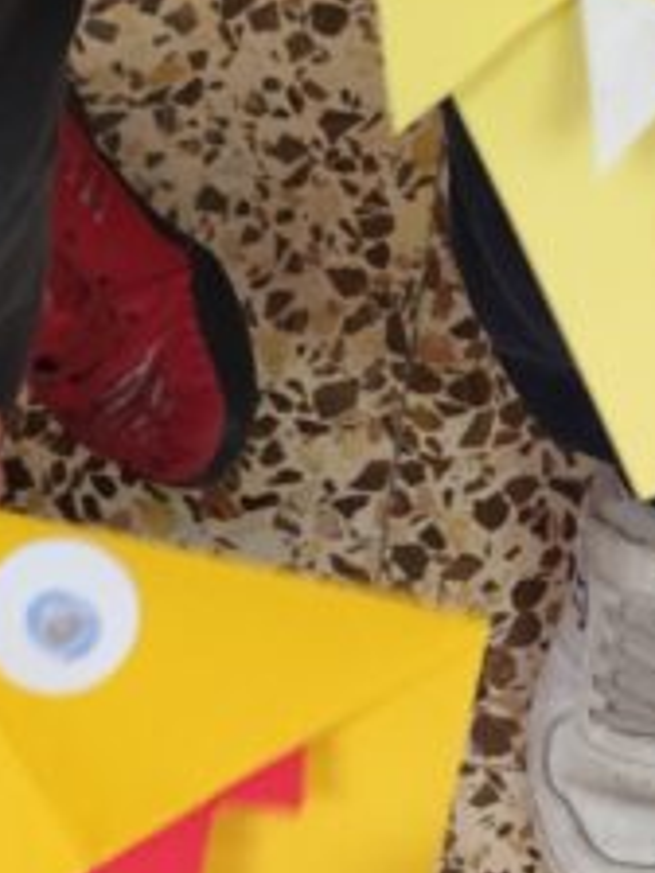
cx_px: 589
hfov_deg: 14.0
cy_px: 892
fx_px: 2649
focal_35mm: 105
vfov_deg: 18.2
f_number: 1.65
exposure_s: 1/50
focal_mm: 6.14
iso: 800
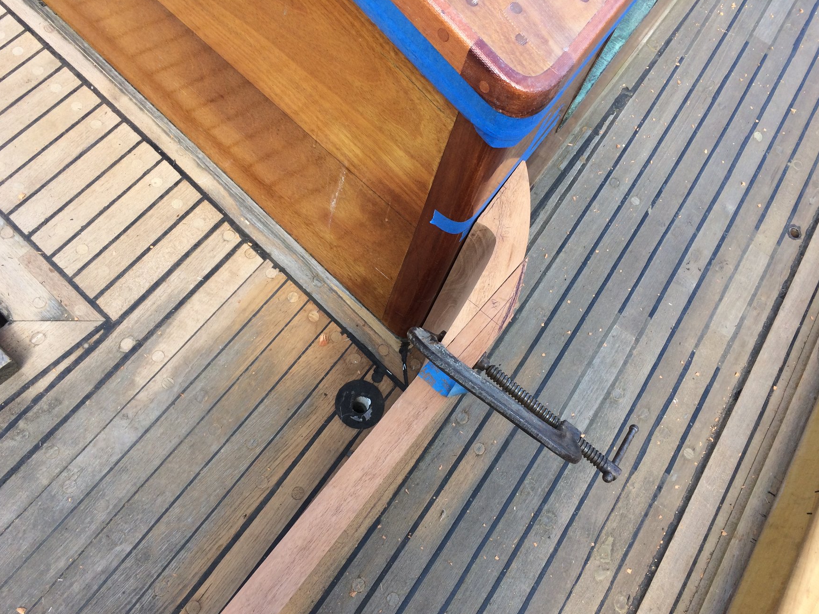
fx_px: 710
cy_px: 312
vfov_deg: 46.8
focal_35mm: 30
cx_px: 399
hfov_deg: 60.0
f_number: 2.2
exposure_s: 1/363
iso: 32
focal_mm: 4.15
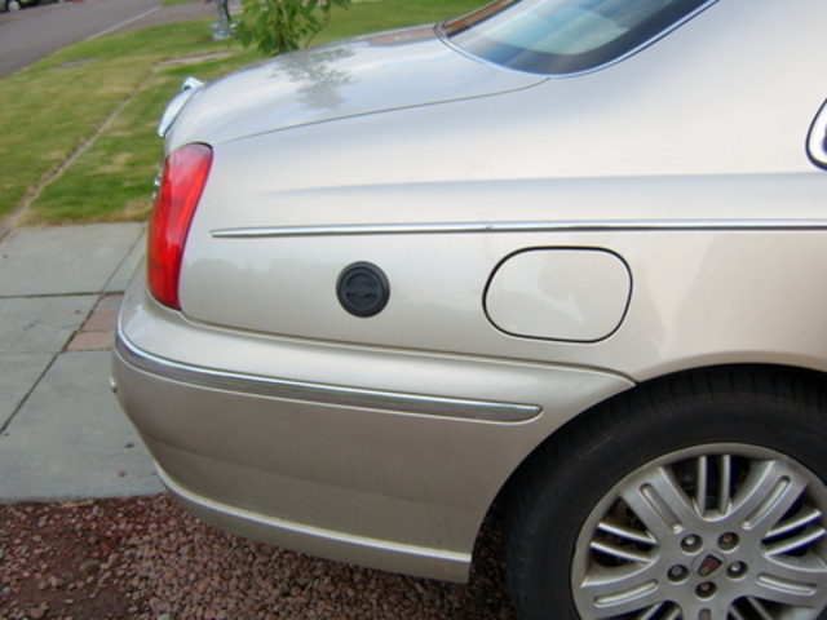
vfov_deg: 45.4
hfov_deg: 58.4
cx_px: 414
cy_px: 310
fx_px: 741
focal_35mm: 31
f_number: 2.7
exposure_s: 1/78
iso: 50
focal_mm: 8.13
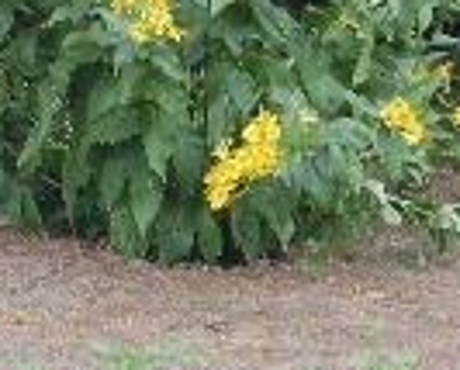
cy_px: -59
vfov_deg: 7.1
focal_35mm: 216
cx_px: -429
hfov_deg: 8.5
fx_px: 2947
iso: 400
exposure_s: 1/50
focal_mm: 32
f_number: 8
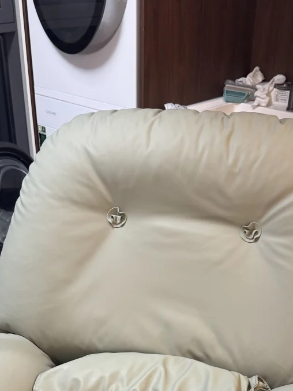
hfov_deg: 28.5
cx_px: 127
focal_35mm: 51
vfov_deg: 36.1
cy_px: 319
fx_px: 576
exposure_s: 1/50
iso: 200
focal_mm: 6.76
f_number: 1.78
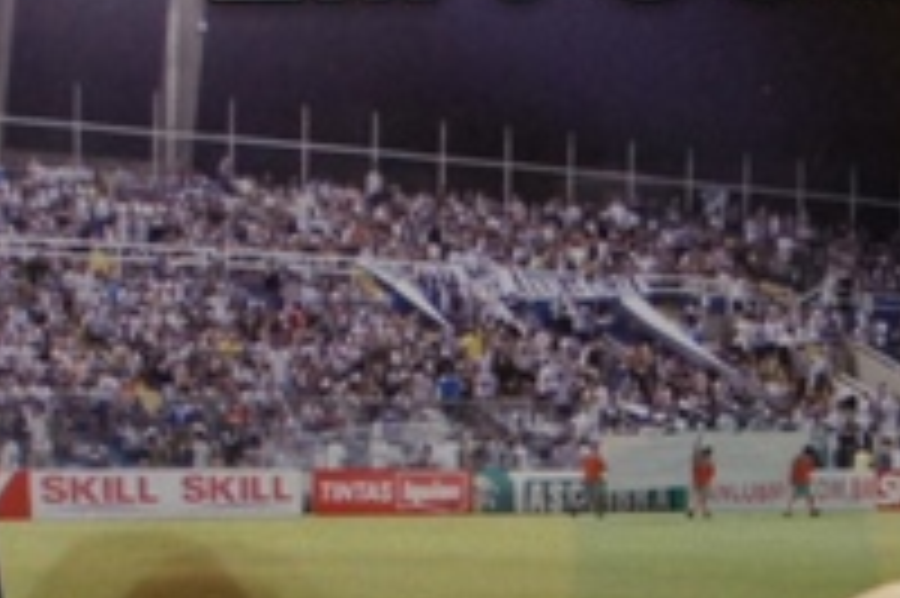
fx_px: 3747
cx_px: 652
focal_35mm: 150
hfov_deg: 13.7
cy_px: 771
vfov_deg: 9.0
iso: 1600
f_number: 4
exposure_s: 1/40
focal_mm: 25
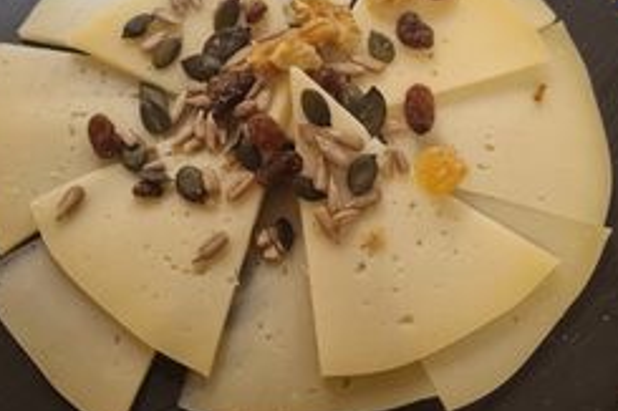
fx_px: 806
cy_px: 156
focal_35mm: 47
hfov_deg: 41.9
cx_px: 293
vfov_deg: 28.5
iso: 250
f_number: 1.8
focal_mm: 5.4
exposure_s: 1/100
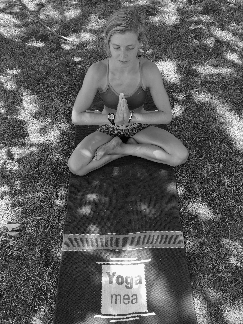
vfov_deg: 61.7
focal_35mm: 29
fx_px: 271
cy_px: 162
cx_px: 122
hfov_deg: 48.2
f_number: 2.2
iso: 25
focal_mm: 4.15
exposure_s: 1/240
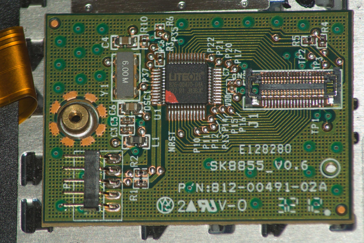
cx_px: 182
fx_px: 3336
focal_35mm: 330
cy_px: 122
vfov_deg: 4.2
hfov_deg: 6.2
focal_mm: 220
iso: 200
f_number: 11
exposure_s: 1/60
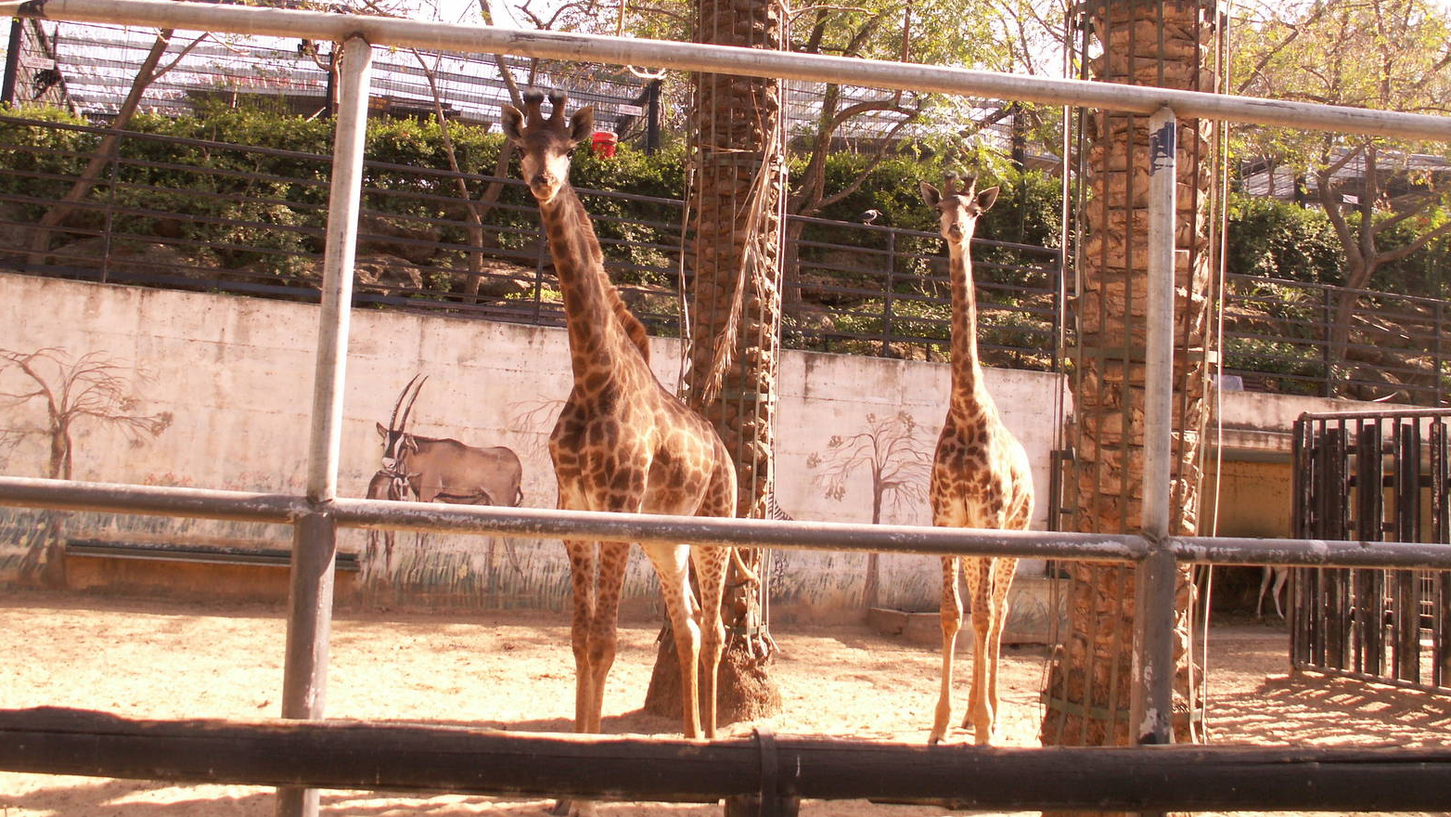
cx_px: 738
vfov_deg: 30.2
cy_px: 279
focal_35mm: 39
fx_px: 1501
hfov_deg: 51.6
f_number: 4.5
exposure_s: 1/100
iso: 50
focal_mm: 5.86
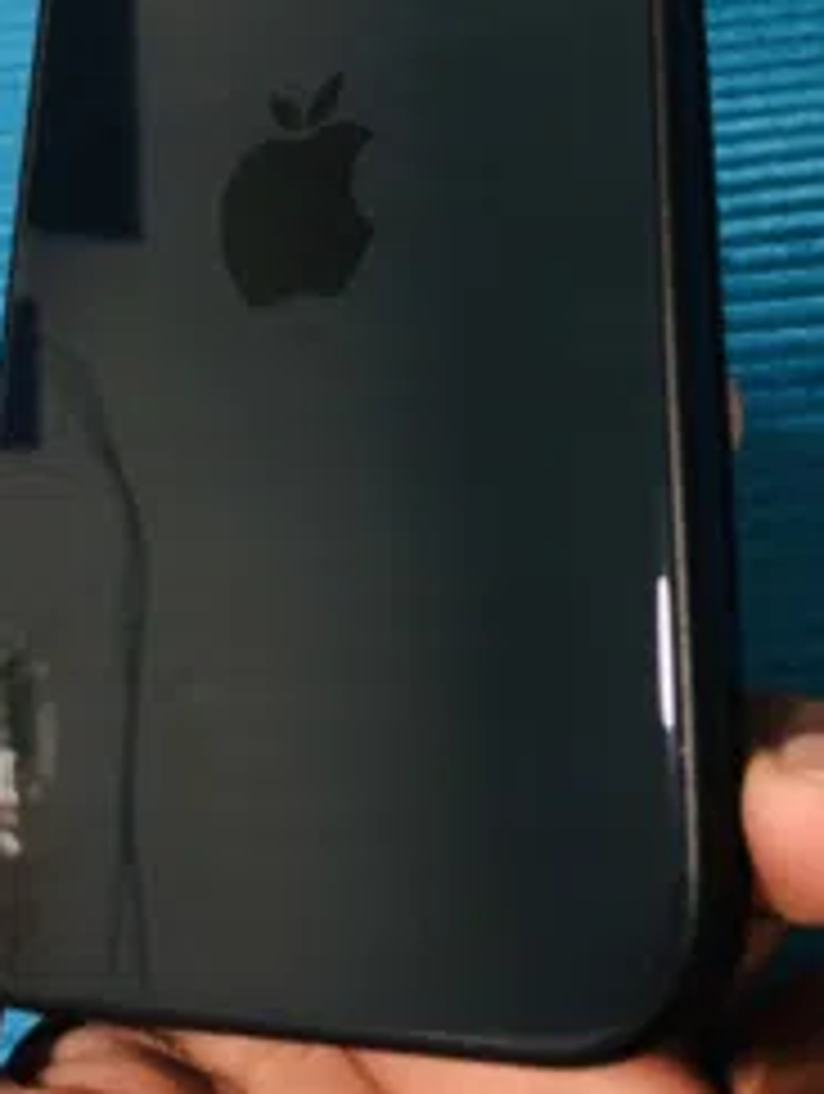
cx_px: 383
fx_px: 1456
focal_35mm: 46
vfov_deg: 39.9
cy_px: 252
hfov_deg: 31.6
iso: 100
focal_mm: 3.99
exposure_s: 1/15
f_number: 1.8
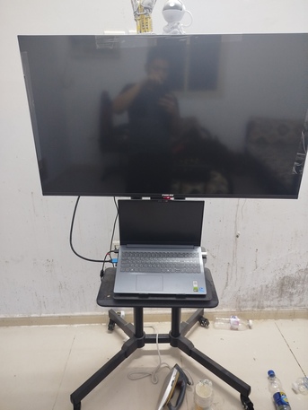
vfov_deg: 71.6
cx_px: 154
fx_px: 285
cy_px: 205
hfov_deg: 56.8
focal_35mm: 24
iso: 400
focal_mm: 5.31
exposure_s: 1/24
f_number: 1.7
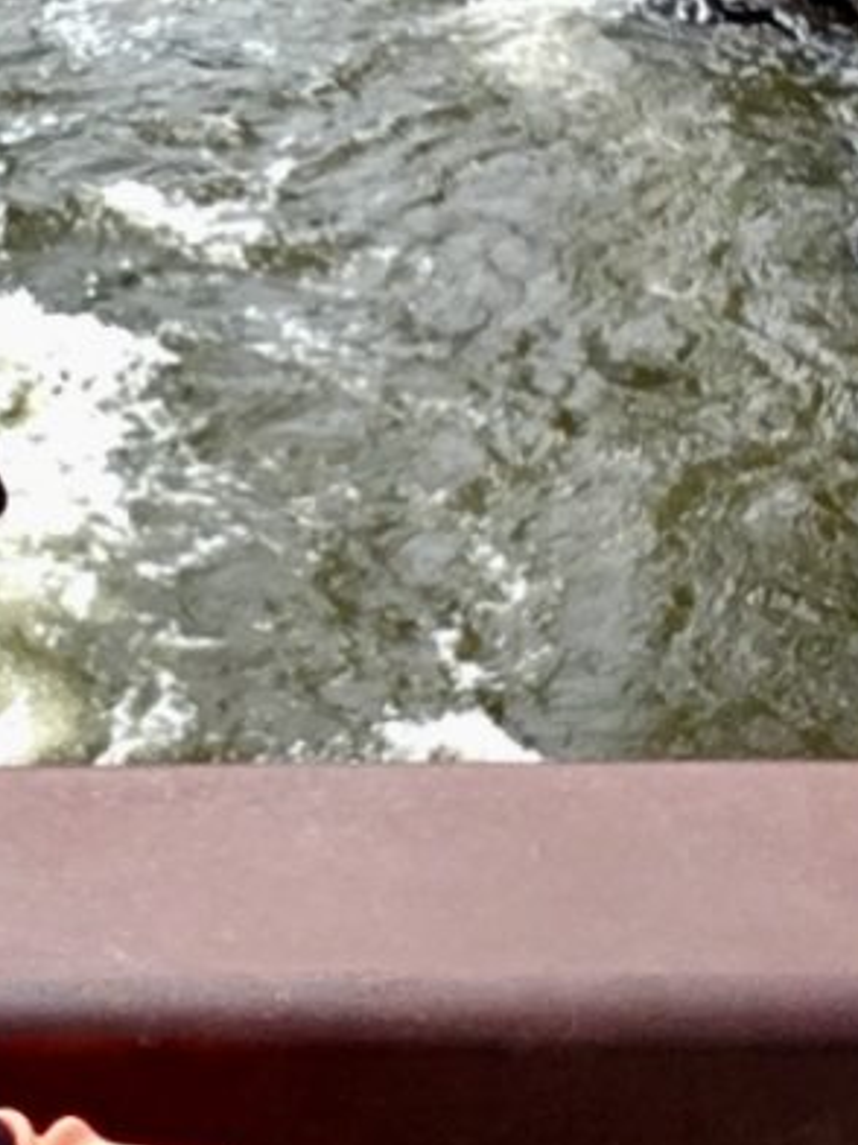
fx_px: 2677
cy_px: 184
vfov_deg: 23.7
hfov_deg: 17.7
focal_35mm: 81
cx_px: -35
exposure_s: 1/619
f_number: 2.4
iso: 50
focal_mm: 2.15
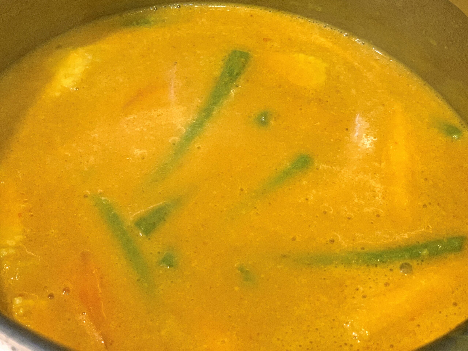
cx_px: 234
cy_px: 176
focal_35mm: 52
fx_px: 703
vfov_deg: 28.0
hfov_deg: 36.8
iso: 250
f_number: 2.4
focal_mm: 6
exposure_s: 1/50
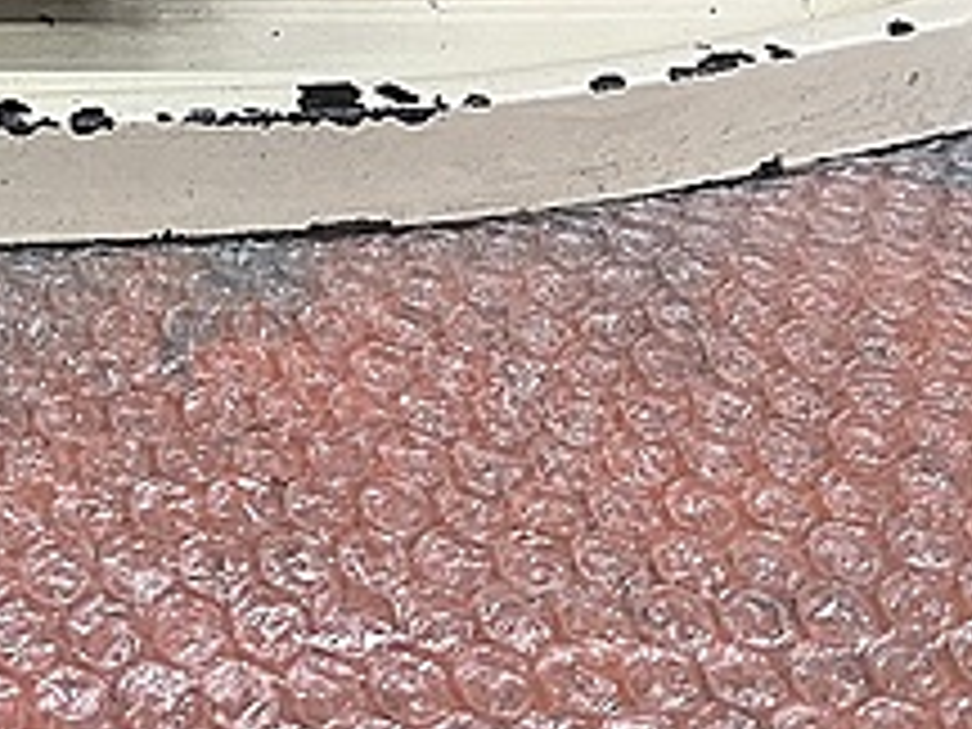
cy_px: -274
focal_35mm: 77
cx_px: -176
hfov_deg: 23.3
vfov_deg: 17.7
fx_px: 2162
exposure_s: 1/60
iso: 160
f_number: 1.6
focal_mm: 5.1
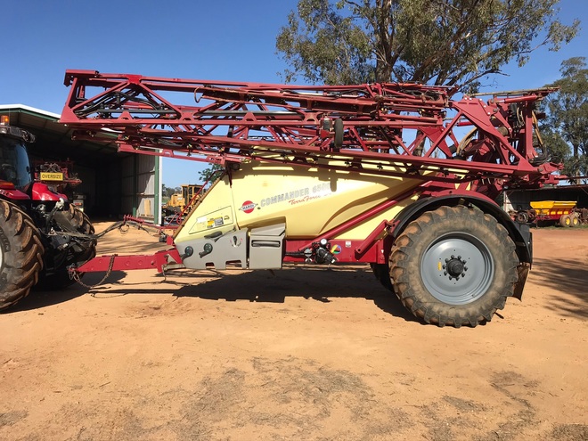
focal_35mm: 28
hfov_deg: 63.4
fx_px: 476
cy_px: 220
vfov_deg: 49.7
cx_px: 294
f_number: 1.8
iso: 20
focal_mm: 3.99
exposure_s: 1/2660
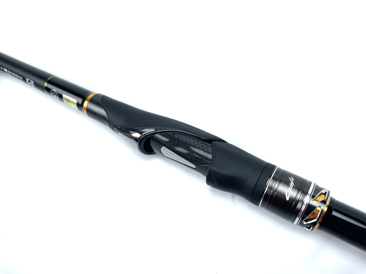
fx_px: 275
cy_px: 137
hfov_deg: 67.3
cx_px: 183
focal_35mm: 26
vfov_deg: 53.1
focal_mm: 4.2
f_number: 1.6
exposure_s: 1/569
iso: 32
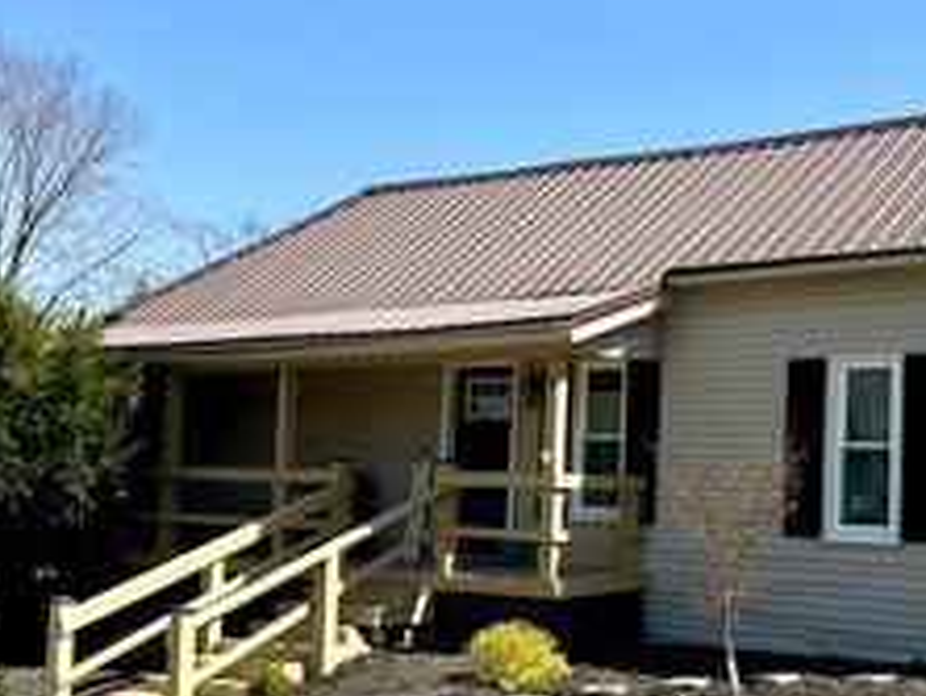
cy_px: 444
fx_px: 1446
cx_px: 546
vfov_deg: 27.0
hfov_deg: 35.4
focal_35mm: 54
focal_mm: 6.76
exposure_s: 1/4049
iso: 80
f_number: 1.78
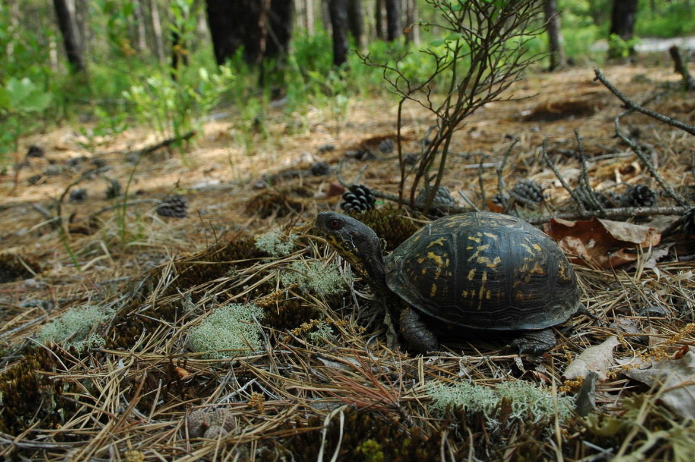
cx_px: 348
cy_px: 231
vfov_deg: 31.8
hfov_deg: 46.4
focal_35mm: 42
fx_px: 810
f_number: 9
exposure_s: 1/125
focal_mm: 28
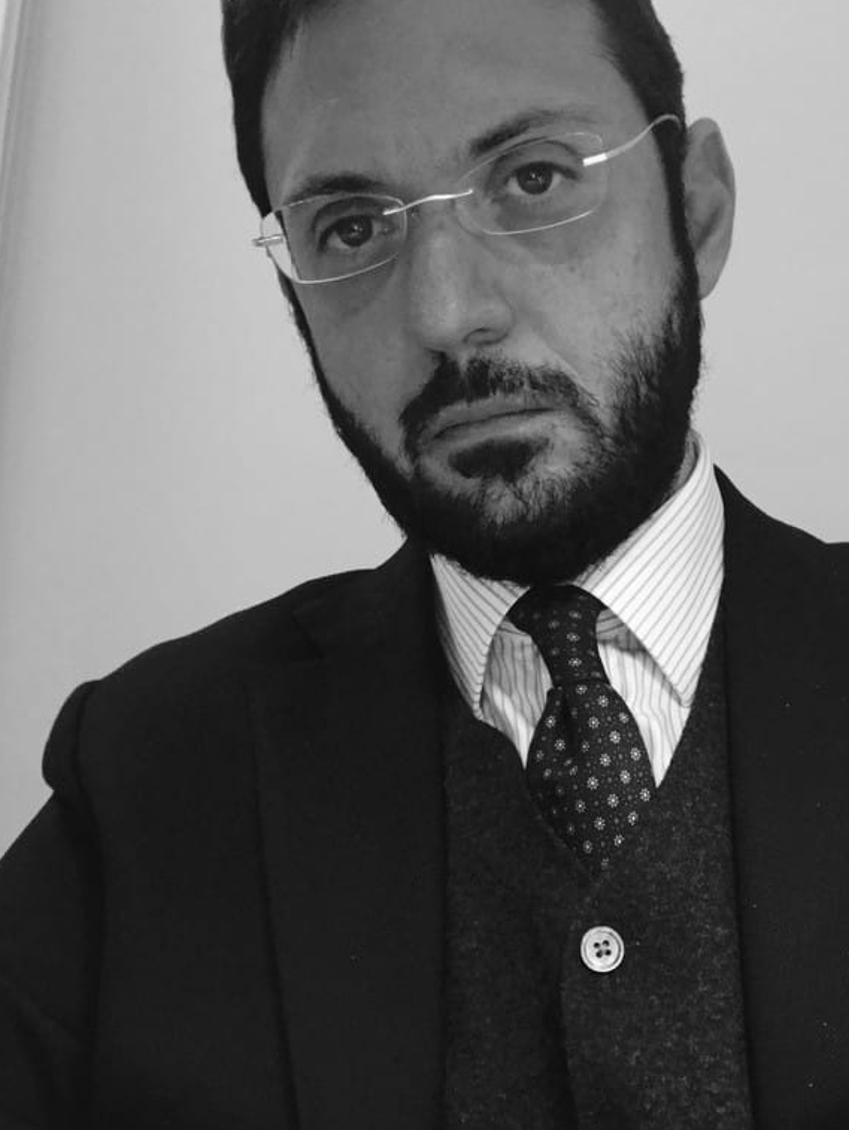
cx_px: 518
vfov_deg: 42.0
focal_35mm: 45
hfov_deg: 32.1
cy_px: 581
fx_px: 1470
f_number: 2.2
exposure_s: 1/30
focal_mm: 2.87
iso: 125
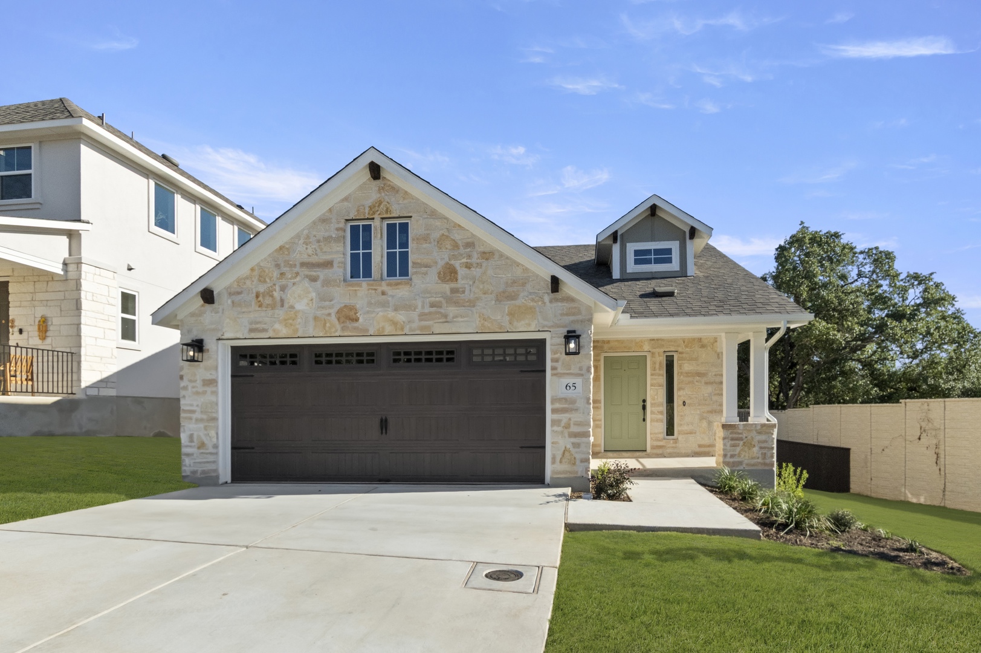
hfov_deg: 81.2
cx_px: 490
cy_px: 326
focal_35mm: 21
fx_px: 572
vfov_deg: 59.4
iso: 400
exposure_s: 1/2000
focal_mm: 14
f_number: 8
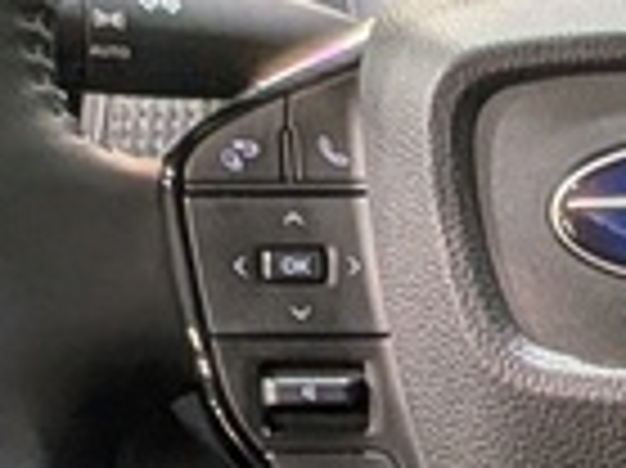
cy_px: 994
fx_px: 3198
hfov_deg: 8.8
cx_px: 1986
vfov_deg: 7.9
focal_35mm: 177
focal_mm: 4.53
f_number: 1.7
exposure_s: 1/167
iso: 26
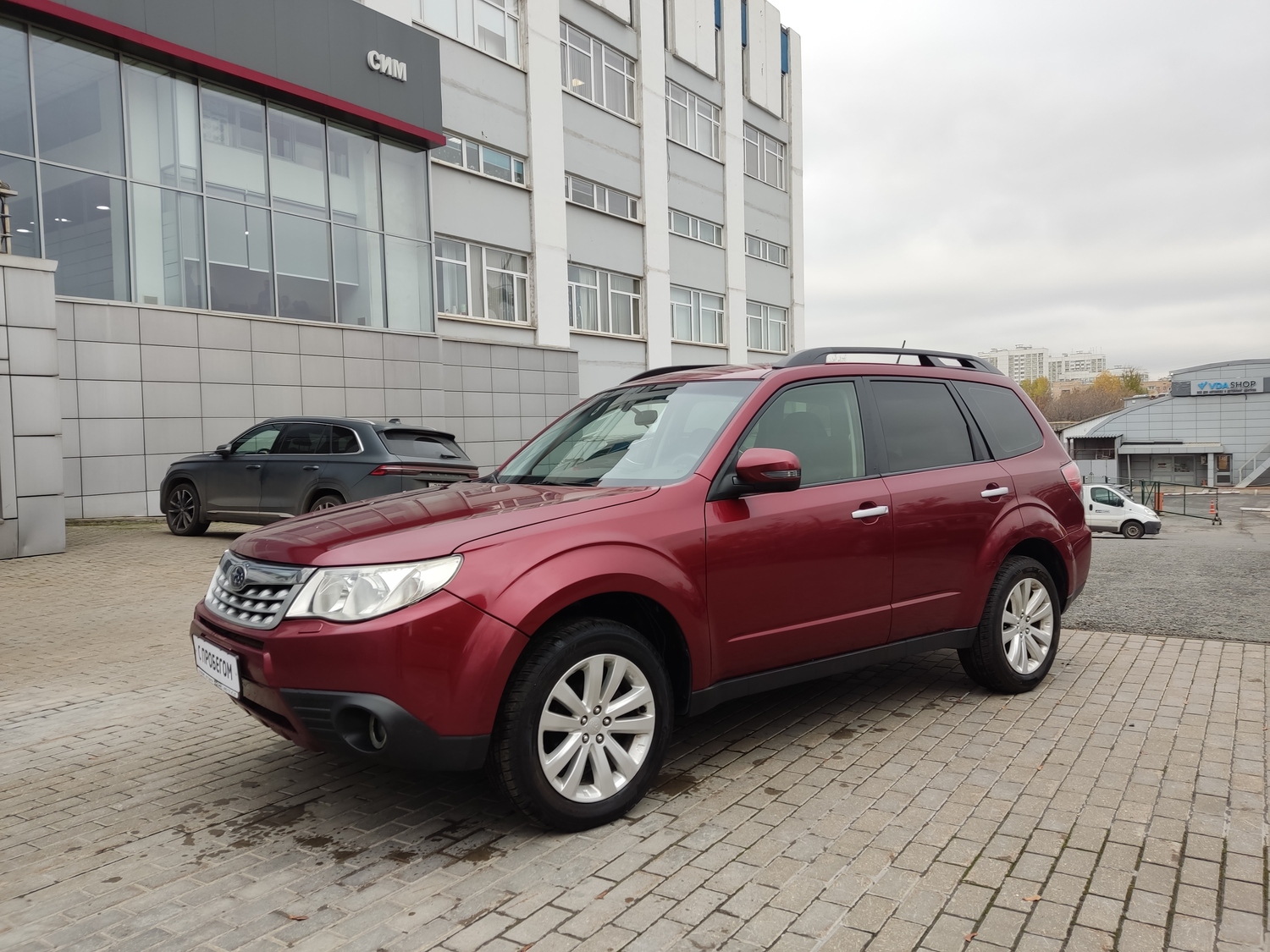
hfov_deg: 69.4
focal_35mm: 25
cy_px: 476
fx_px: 917
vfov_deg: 54.9
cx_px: 635
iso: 50
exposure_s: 1/142
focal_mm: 4.71
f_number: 1.79
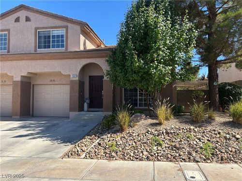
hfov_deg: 67.3
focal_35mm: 26
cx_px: 121
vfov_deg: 53.1
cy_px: 90
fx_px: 182
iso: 50
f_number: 1.5
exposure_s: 1/1934
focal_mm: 5.7
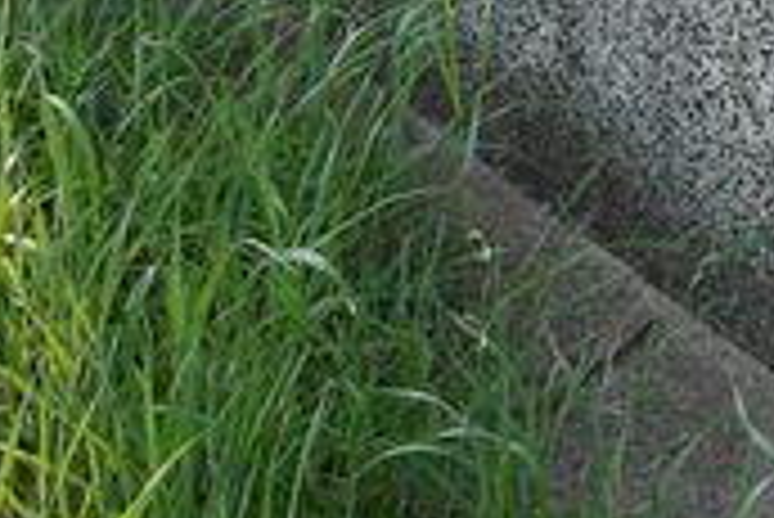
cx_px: 720
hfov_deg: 21.3
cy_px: -401
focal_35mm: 93
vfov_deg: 13.3
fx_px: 2001
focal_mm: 5.2
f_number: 3.4
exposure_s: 1/180
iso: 80
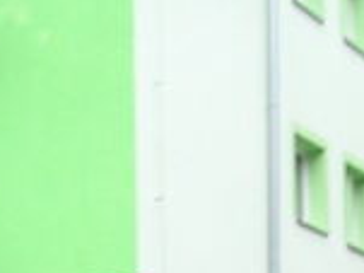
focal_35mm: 196
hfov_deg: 10.0
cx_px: -39
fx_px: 2059
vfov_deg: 7.0
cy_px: 720
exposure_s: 1/60
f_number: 2.8
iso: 50
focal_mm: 6.1
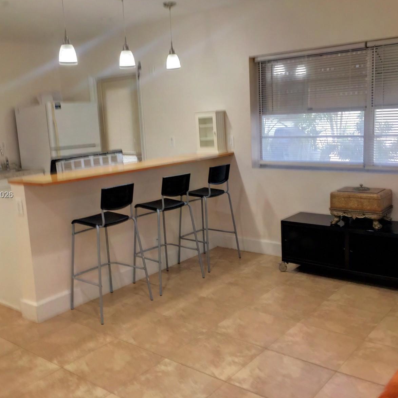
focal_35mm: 35
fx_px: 455
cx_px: 179
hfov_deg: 47.2
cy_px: 195
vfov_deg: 47.2
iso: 40
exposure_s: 1/33
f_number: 2.2
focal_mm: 4.15
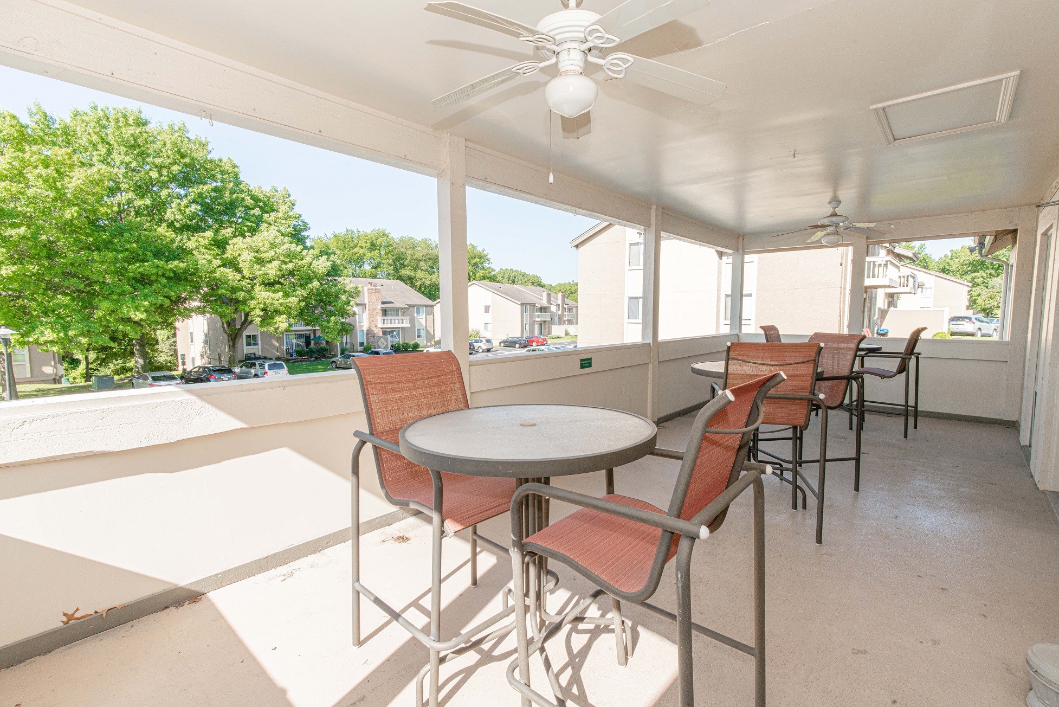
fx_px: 471
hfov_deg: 96.7
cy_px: 354
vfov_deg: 73.8
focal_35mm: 16
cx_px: 530
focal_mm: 16
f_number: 16
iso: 500
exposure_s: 1/125
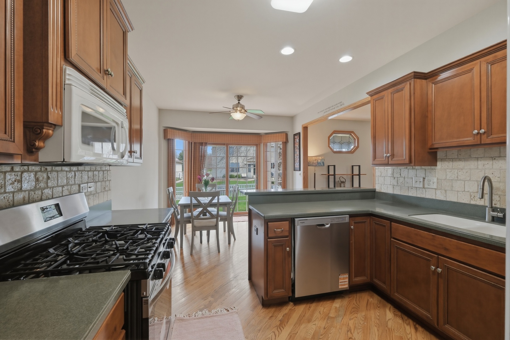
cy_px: 170
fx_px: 212
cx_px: 255
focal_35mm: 15
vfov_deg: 77.3
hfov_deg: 100.4
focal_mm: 10
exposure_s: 1/80
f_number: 7.1
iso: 800
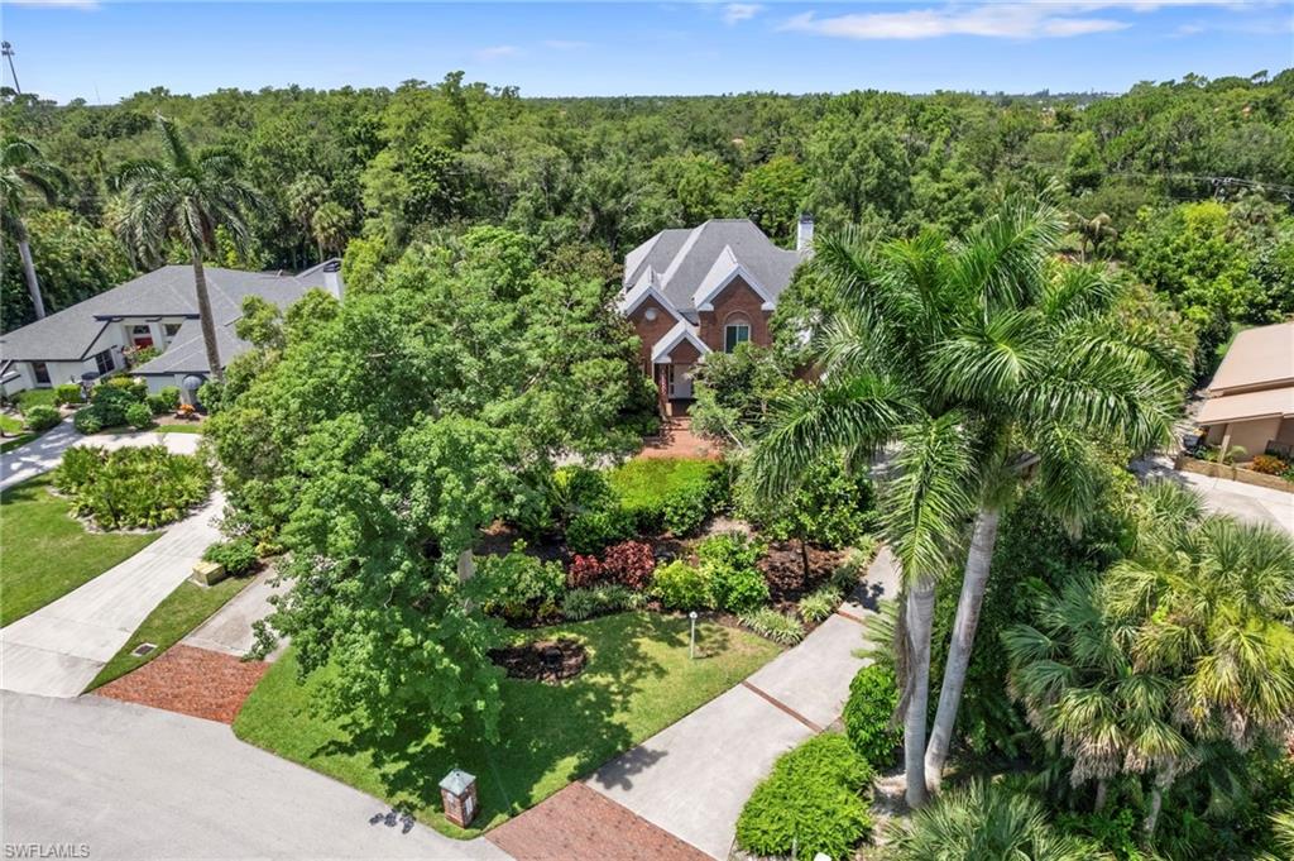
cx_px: 647
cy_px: 430
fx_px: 790
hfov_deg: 78.6
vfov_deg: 57.1
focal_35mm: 22
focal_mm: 8.38
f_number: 2.8
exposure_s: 1/400
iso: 100
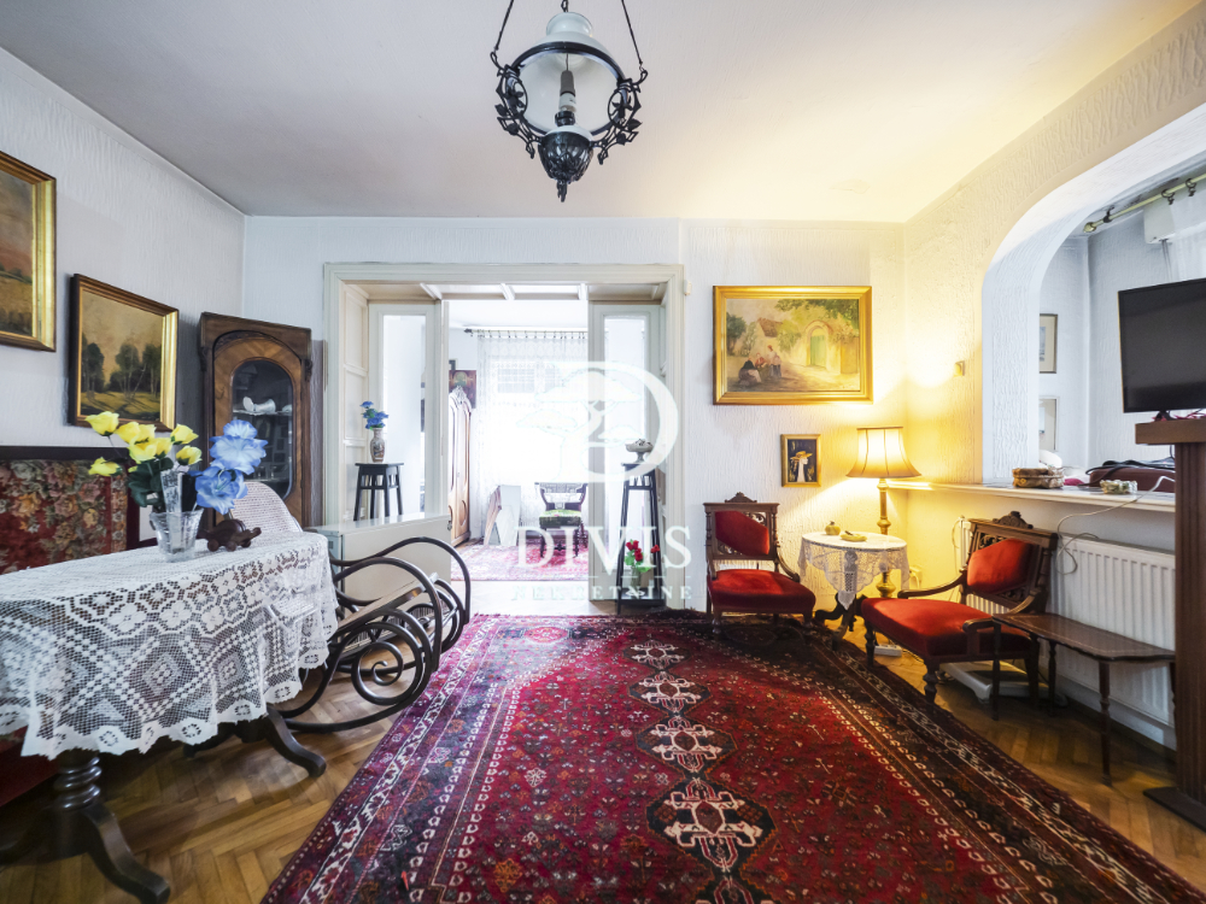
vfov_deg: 85.7
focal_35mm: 14
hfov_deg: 102.1
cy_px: 452
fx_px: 488
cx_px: 603
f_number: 4
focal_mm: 7
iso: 400
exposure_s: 1/6
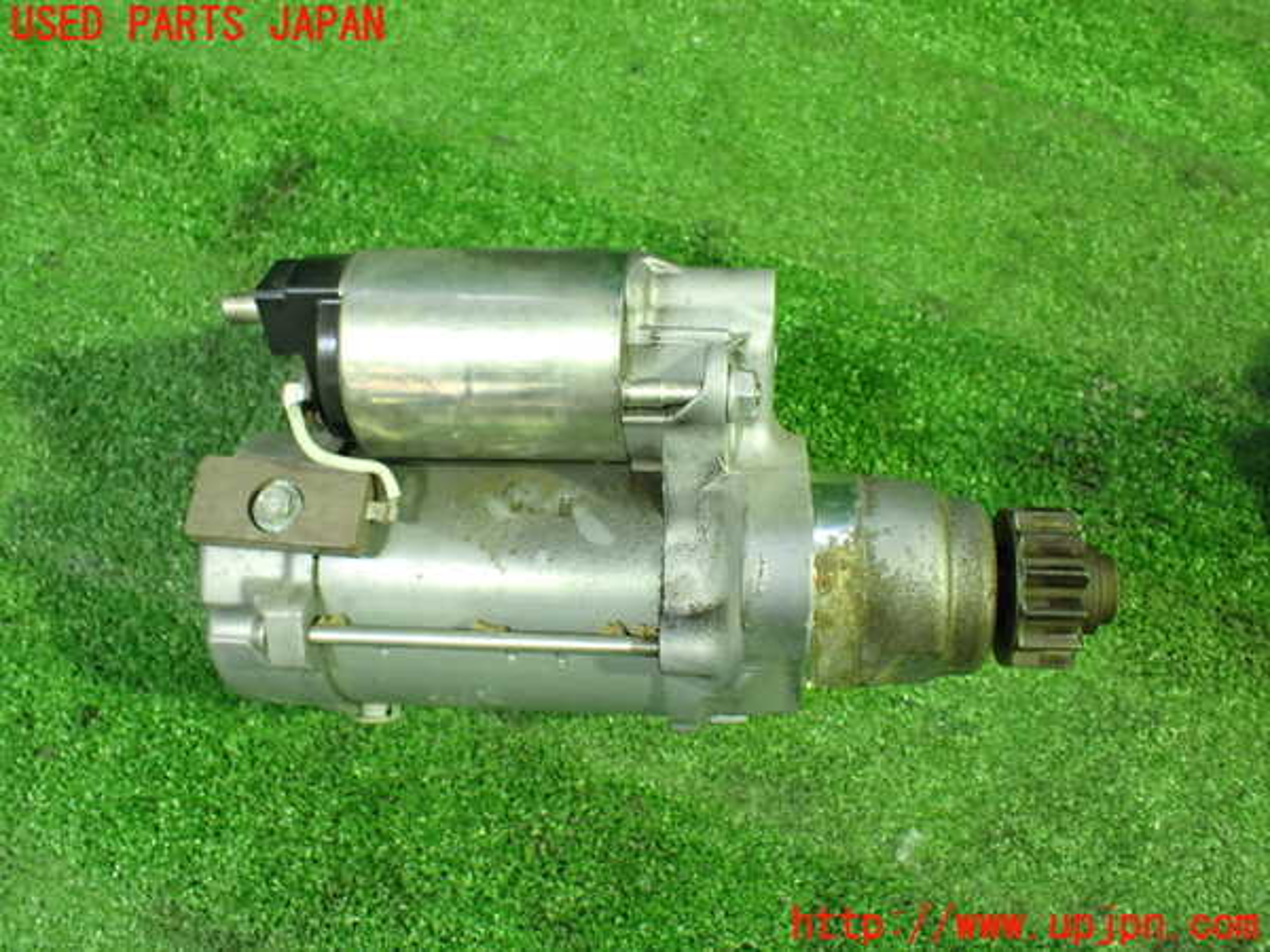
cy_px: 476
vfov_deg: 46.8
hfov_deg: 60.0
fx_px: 1101
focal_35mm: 30
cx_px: 635
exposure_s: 1/40
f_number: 2.3
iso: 800
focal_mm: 5.4
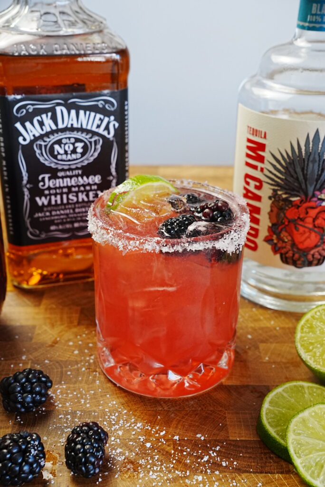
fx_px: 627
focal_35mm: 46
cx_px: 162
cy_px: 244
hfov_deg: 29.1
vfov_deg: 42.4
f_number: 6.3
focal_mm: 30.9
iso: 1000
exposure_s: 1/80
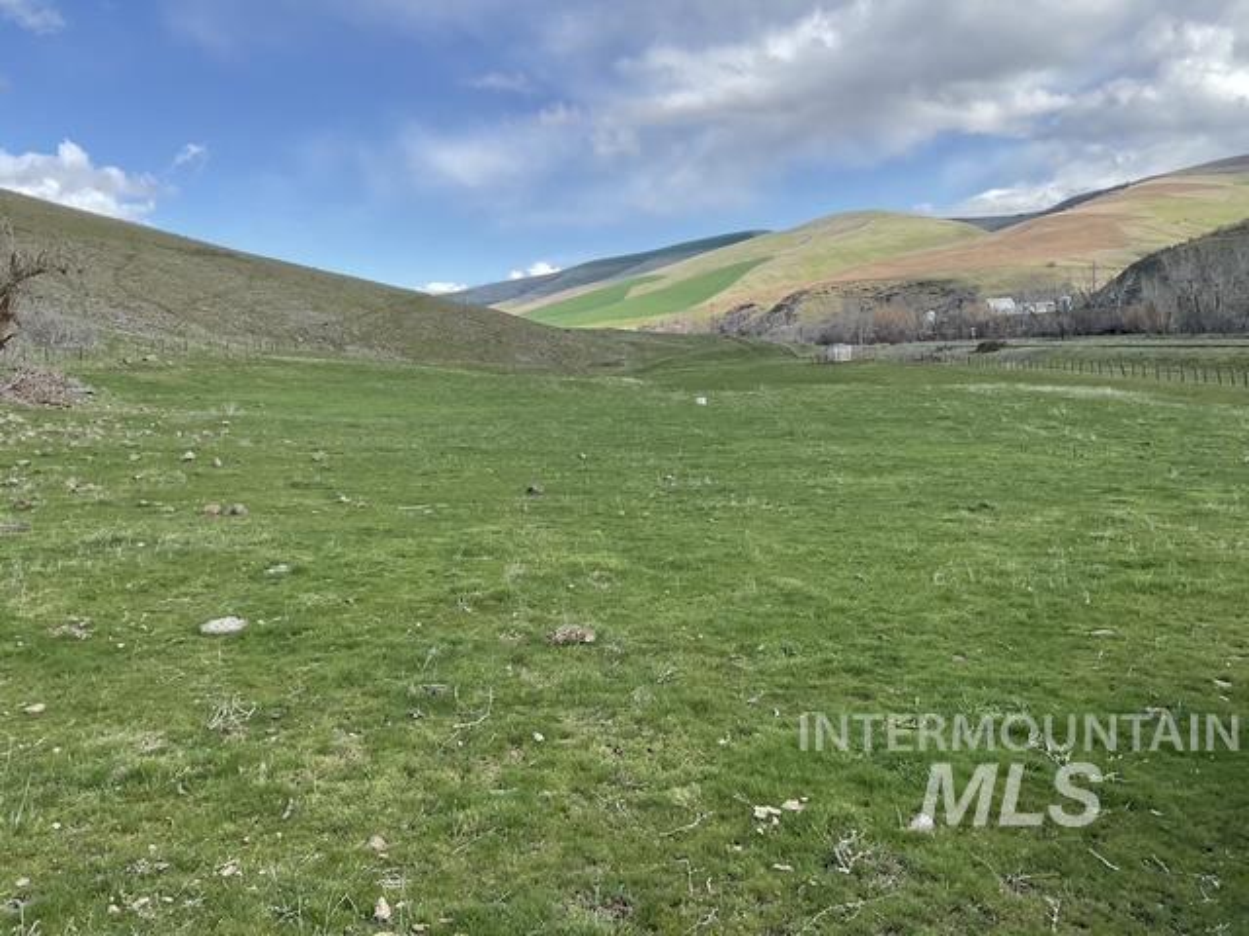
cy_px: 468
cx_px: 624
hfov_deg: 61.7
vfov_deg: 48.2
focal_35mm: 29
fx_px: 1046
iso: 16
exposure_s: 1/869
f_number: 1.8
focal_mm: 3
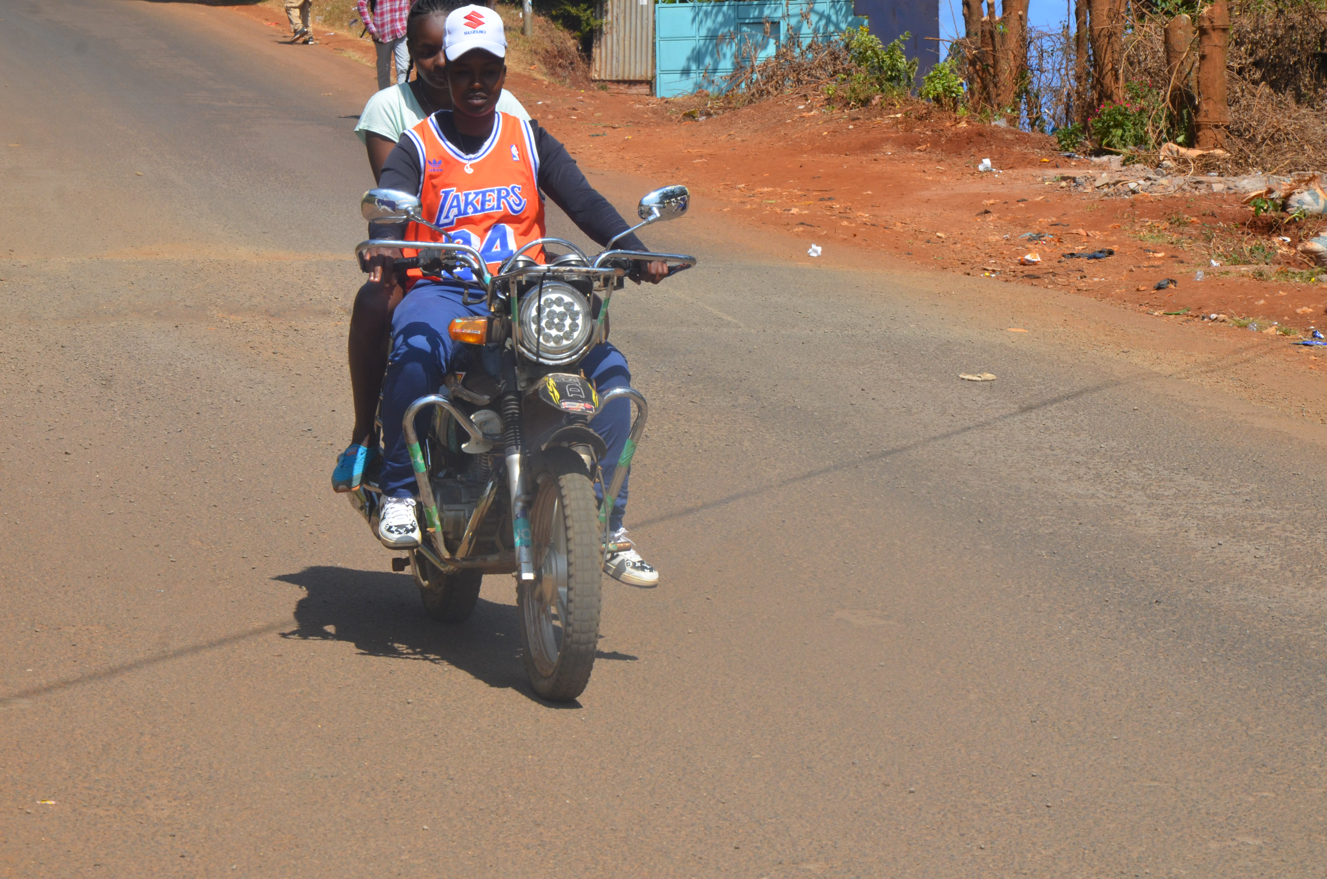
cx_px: 664
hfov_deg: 18.2
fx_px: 4138
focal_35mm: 112
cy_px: 440
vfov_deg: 12.1
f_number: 11
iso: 400
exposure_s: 1/500
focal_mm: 75
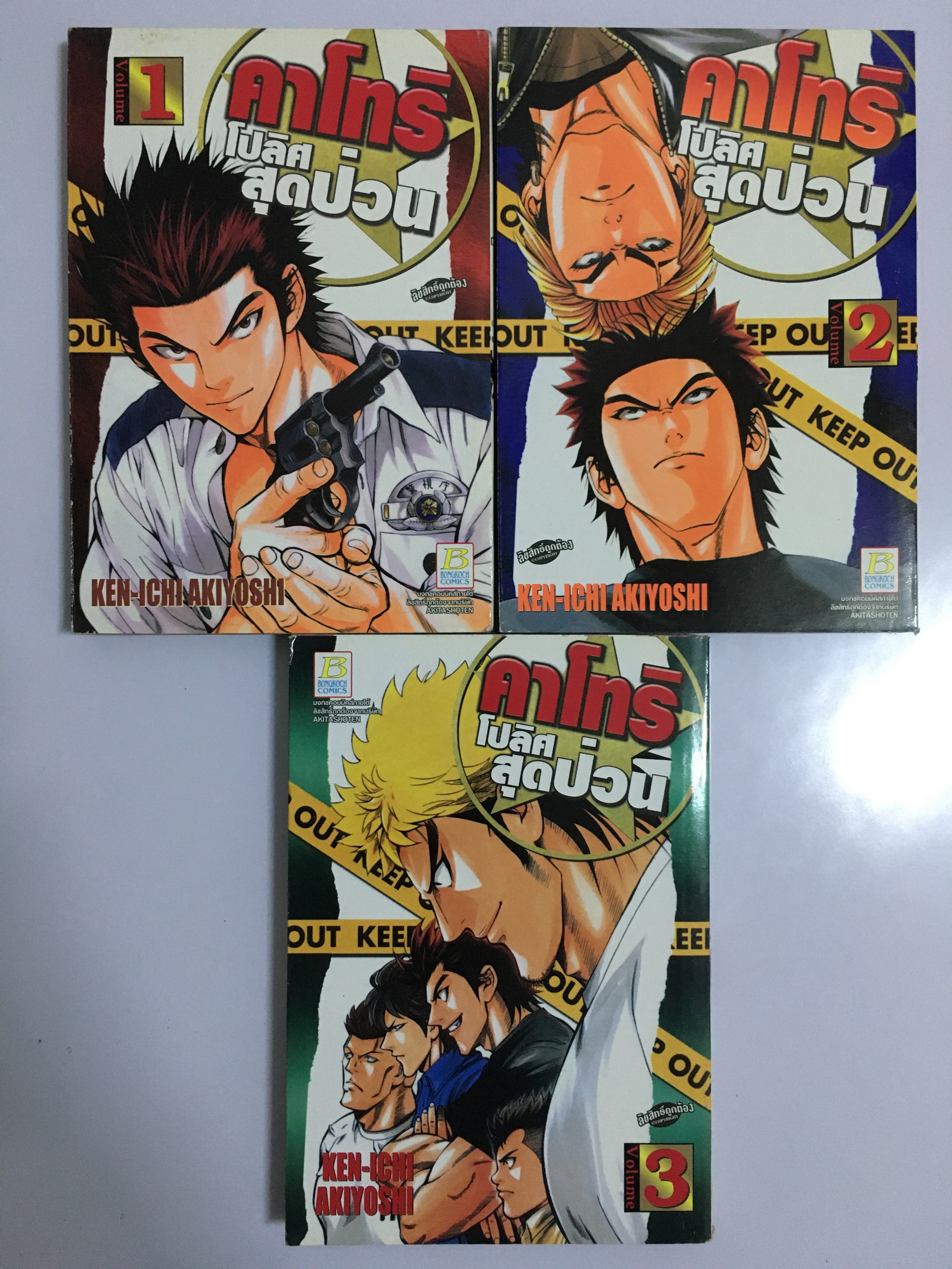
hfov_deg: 48.2
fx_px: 1063
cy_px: 634
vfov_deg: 61.7
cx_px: 476
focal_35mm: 29
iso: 200
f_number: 2.2
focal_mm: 4.15
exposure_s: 1/17
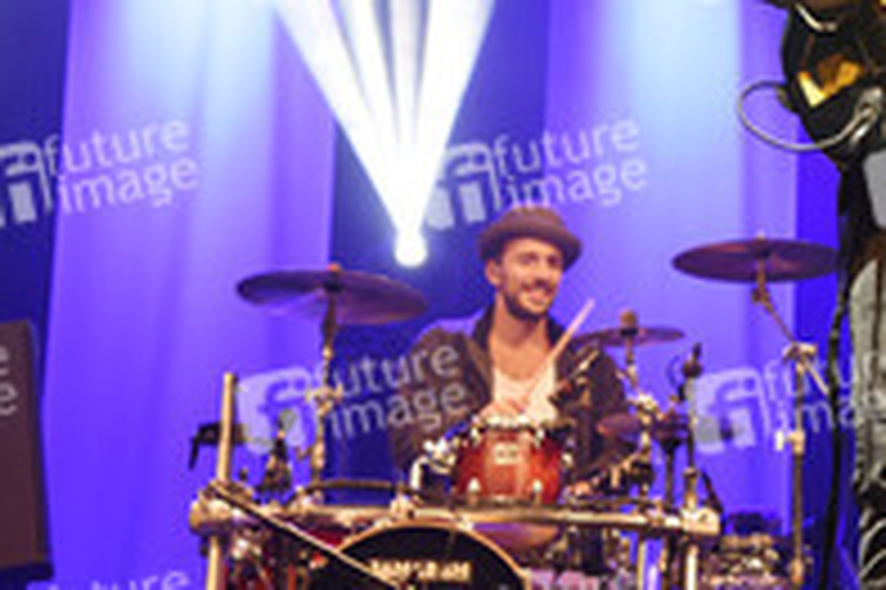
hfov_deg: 12.7
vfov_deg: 8.5
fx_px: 3934
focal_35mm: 160
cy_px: 63
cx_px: 861
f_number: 6.3
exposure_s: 1/100
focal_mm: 70
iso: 1000
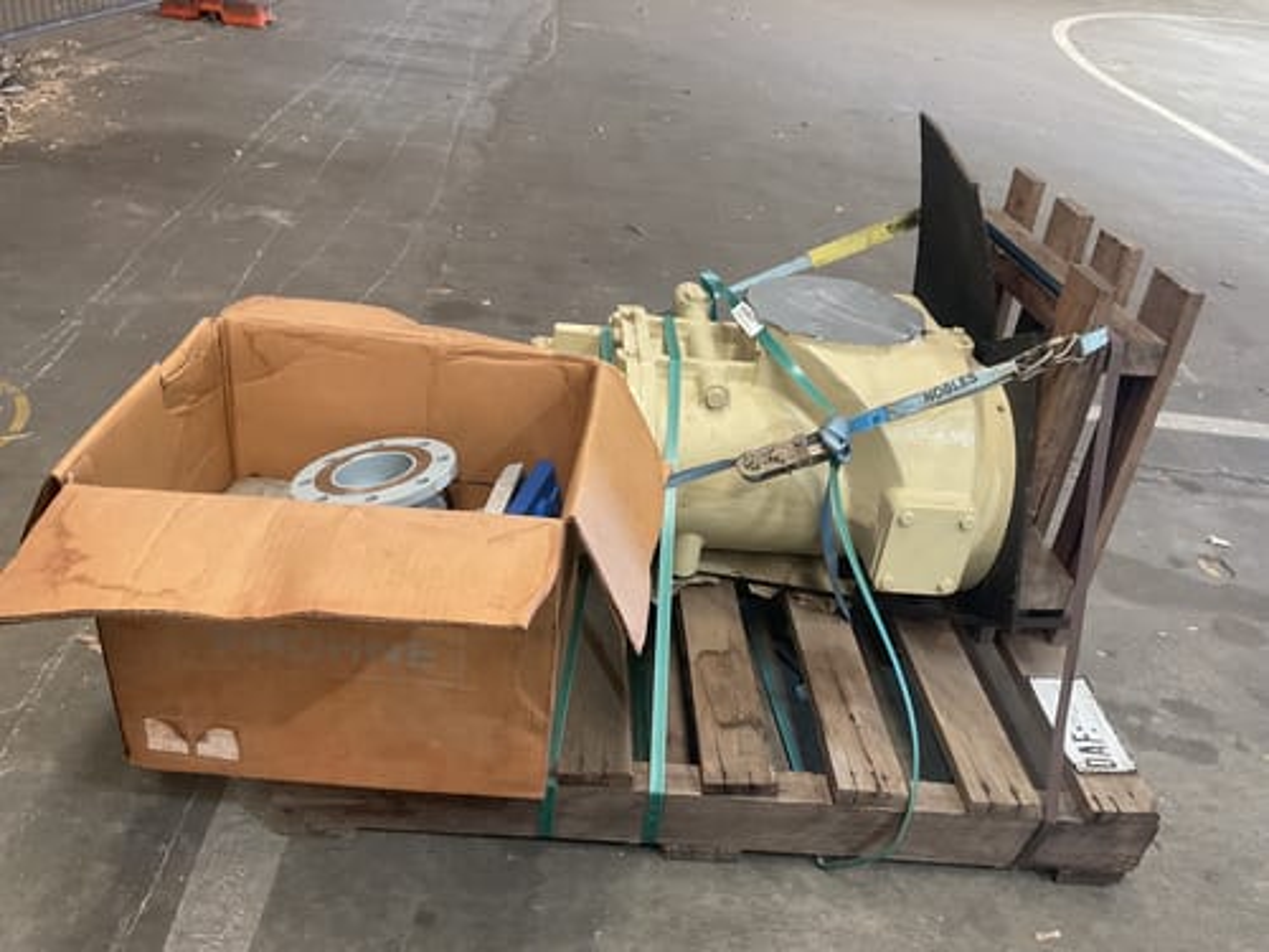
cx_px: 634
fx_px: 1063
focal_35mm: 29
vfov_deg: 48.2
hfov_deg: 61.7
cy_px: 476
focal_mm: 3
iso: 160
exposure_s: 1/50
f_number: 1.8
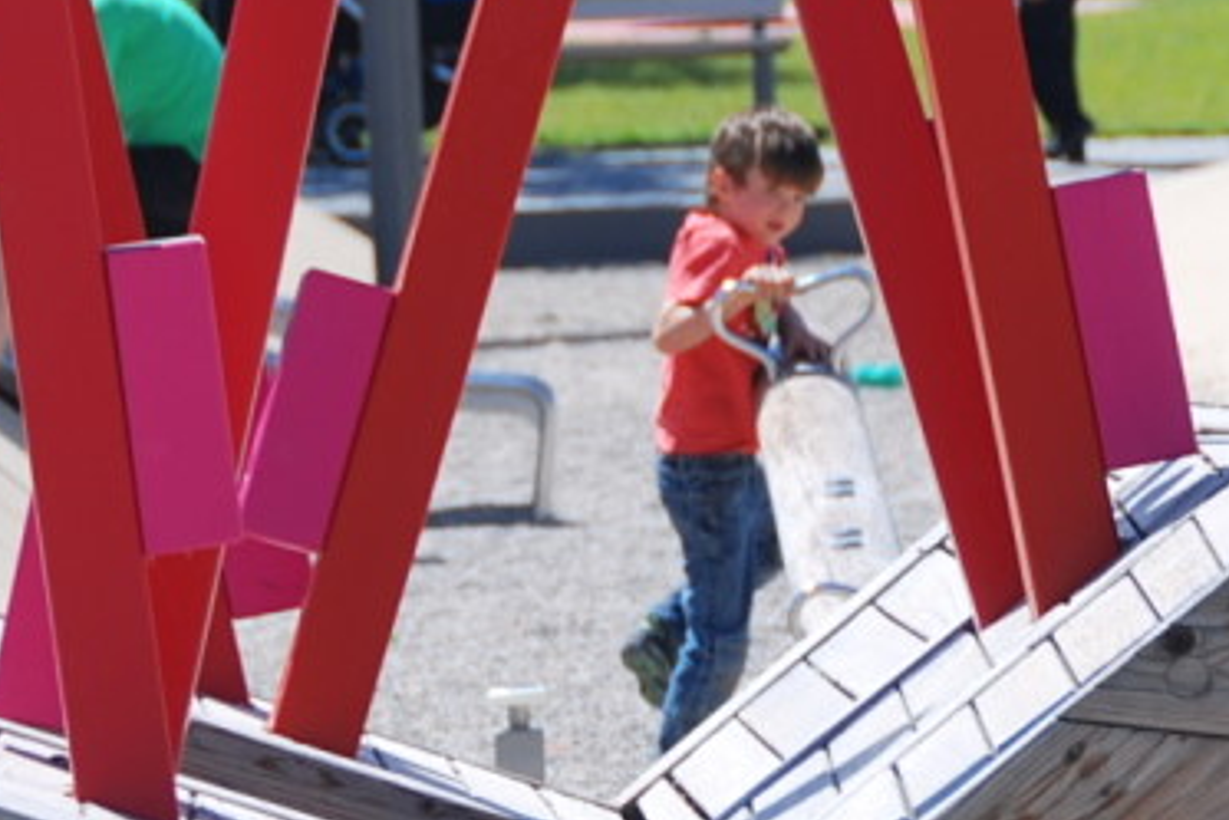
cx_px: 865
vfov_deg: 2.8
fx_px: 16768
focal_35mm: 491
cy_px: 947
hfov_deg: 4.2
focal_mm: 90
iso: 100
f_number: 6.3
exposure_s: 1/320
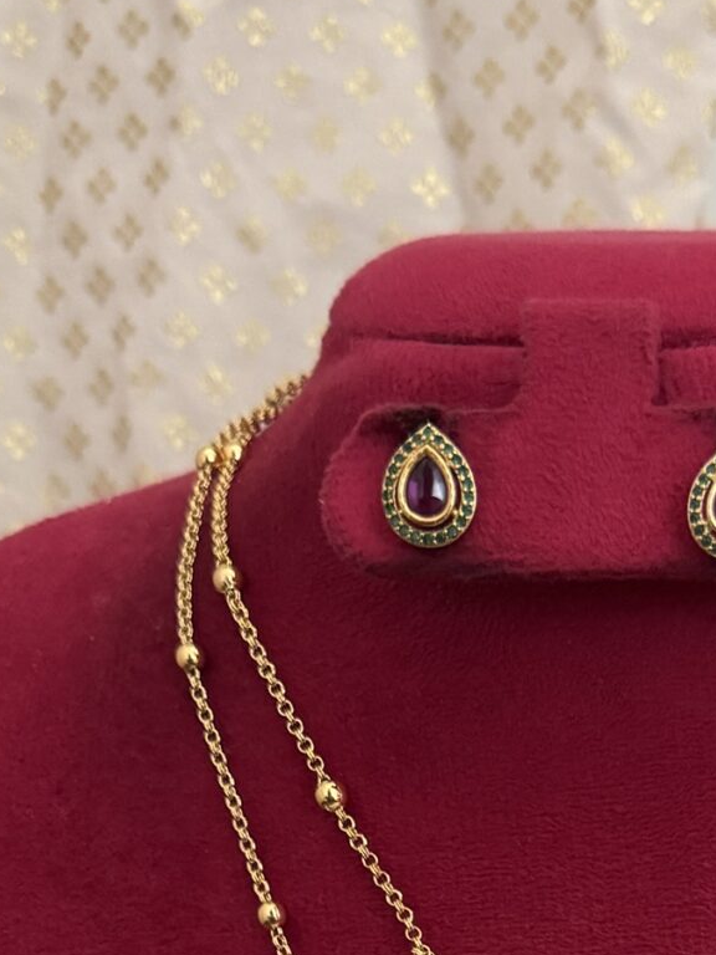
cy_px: 1221
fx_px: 2206
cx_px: 661
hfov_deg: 18.1
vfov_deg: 22.1
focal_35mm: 80
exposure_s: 1/53
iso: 800
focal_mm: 6.76
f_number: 1.78
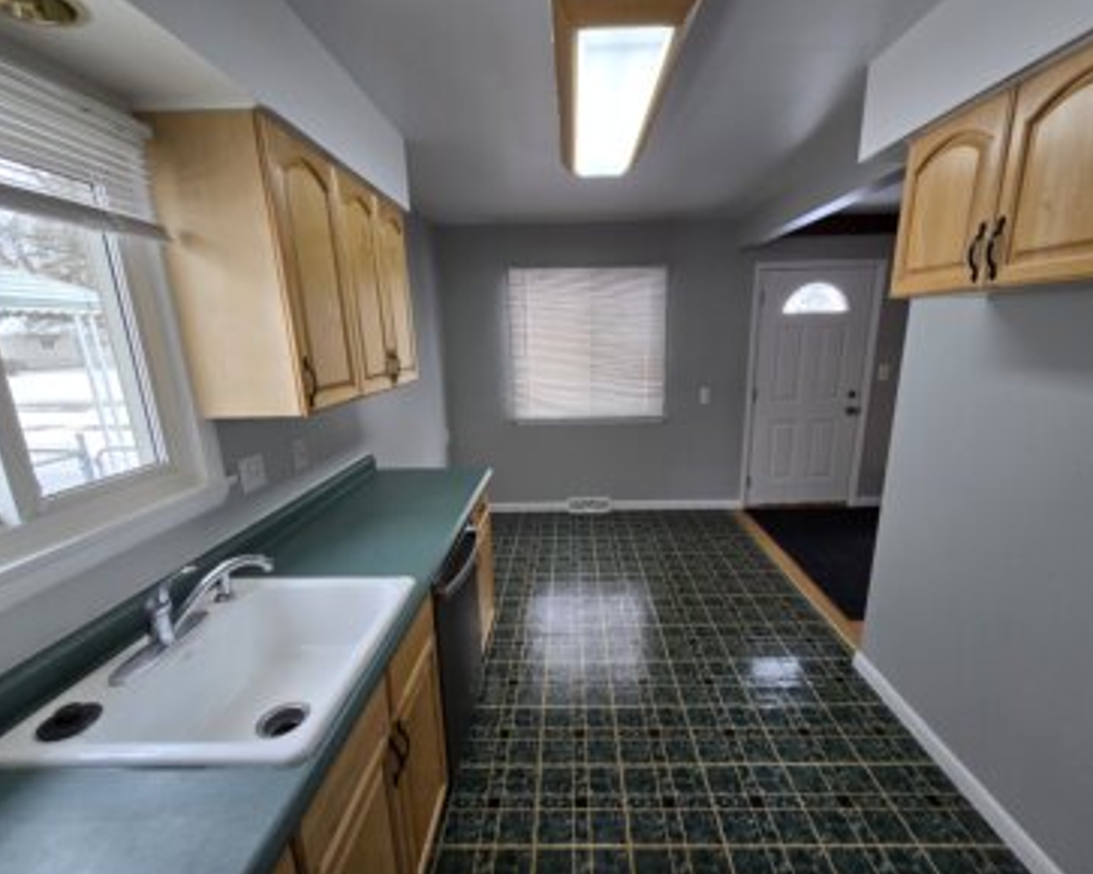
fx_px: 453
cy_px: 446
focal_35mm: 14
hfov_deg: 100.7
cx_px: 566
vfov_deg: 87.9
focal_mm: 2.2
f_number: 2.2
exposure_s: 1/60
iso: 100
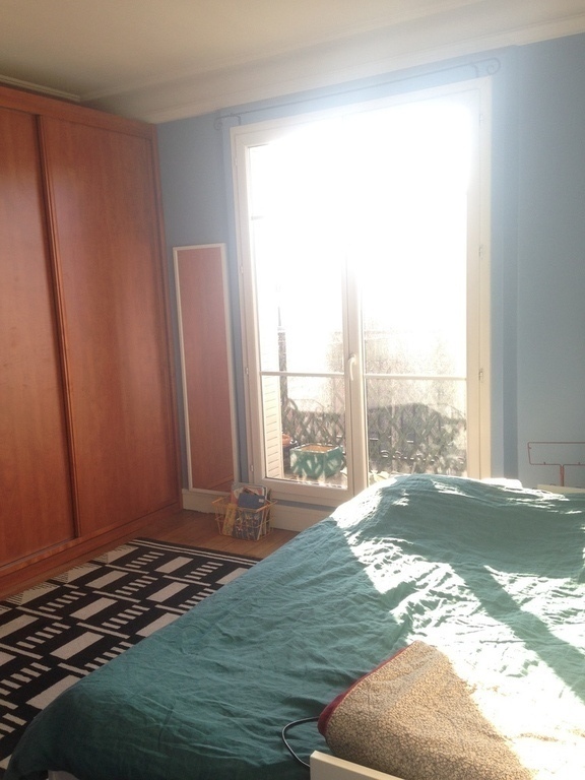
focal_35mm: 33
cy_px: 390
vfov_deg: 55.4
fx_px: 744
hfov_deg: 42.9
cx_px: 292
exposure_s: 1/120
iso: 50
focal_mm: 4.12
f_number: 2.4
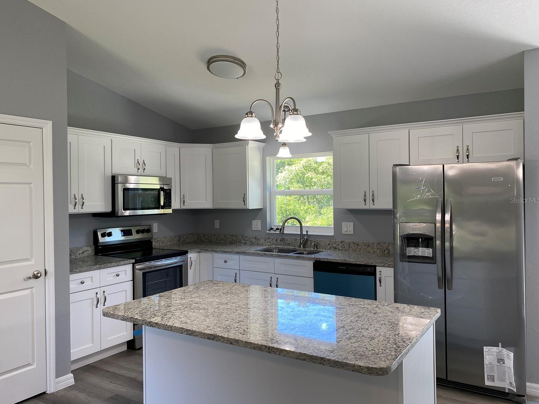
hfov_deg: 65.3
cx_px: 263
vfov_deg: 51.4
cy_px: 200
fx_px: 420
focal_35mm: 27
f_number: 1.8
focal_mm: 4.25
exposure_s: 1/120
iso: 100
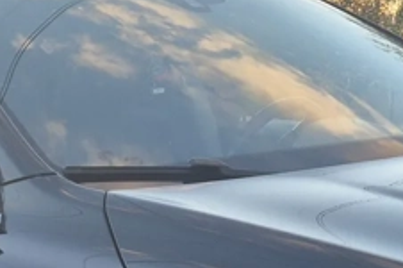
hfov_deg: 19.3
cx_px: 150
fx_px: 1185
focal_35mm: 106
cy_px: 502
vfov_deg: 11.8
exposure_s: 1/180
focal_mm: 5.4
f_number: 1.8
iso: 40
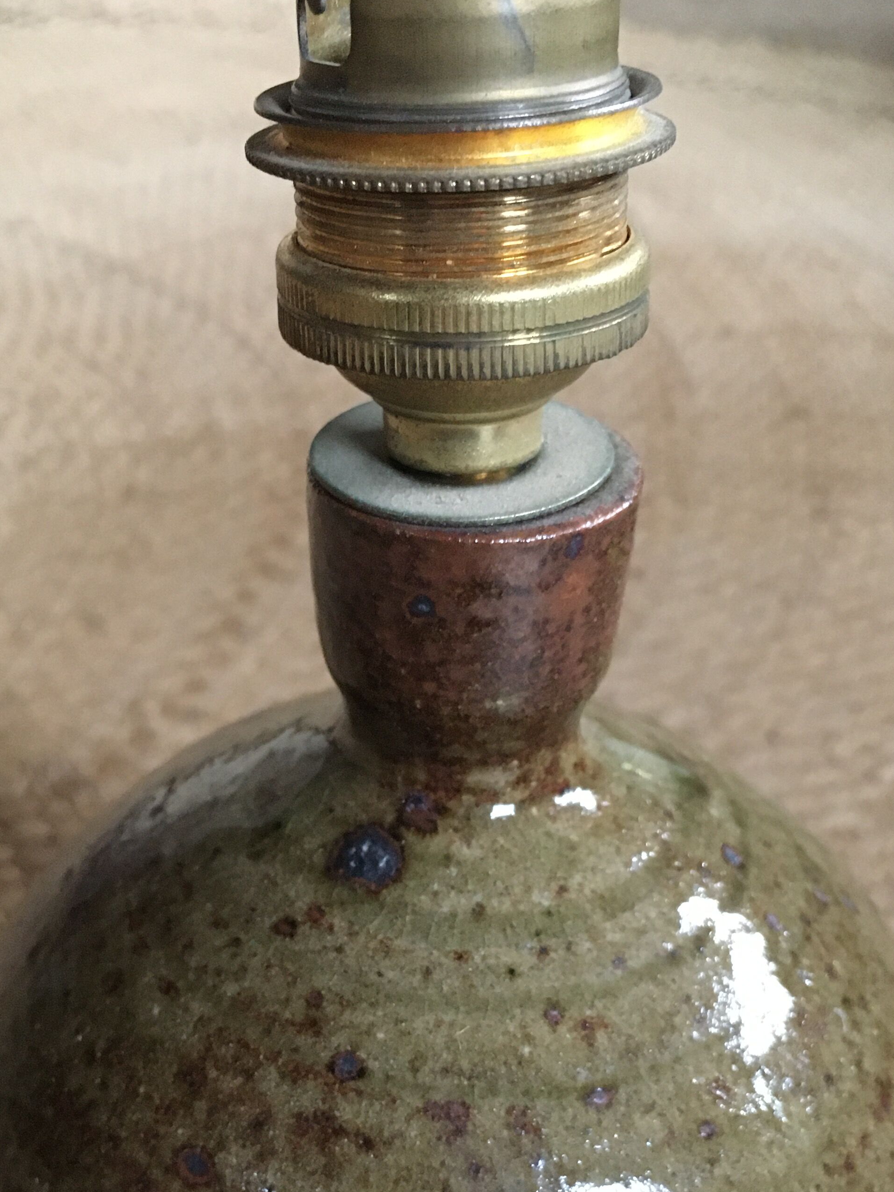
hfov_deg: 31.5
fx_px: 1584
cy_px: 844
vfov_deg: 40.4
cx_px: 416
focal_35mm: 46
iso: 250
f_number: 2.2
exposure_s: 1/17
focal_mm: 4.15
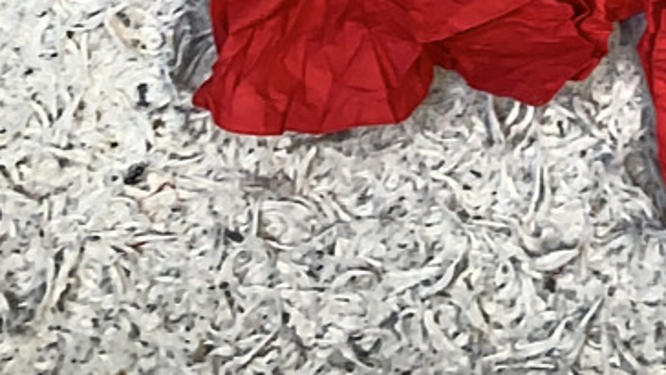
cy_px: -520
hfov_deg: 24.3
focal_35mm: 84
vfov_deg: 11.8
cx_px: 646
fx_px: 1484
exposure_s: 1/100
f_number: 1.8
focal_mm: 4.25
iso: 80
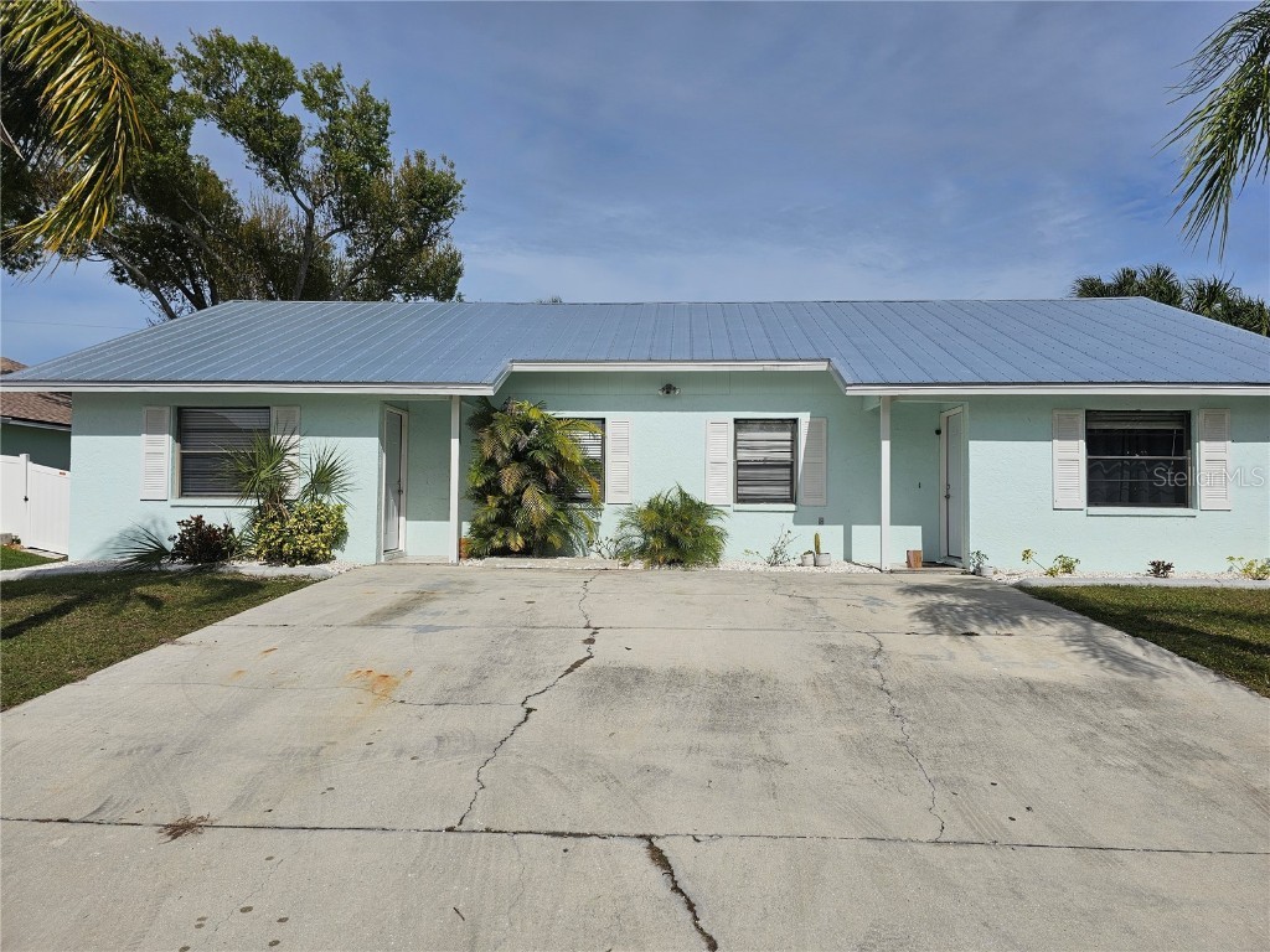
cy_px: 476
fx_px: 844
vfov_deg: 58.9
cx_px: 635
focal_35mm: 23
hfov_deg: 73.9
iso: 10
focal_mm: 6.3
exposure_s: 1/2517
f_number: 1.7
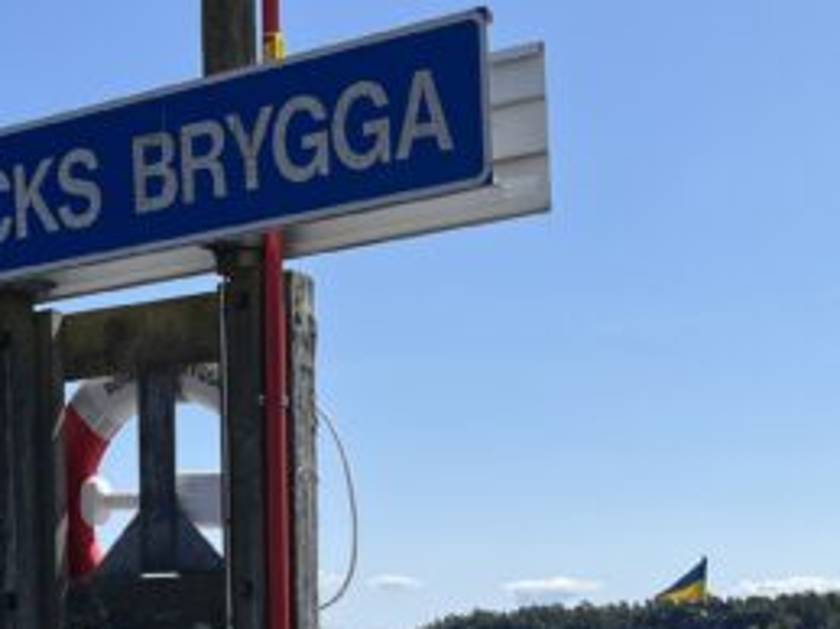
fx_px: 1868
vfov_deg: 18.3
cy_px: 726
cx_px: 337
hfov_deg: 25.3
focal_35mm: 77
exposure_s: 1/4854
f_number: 1.6
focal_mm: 5.1
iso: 50
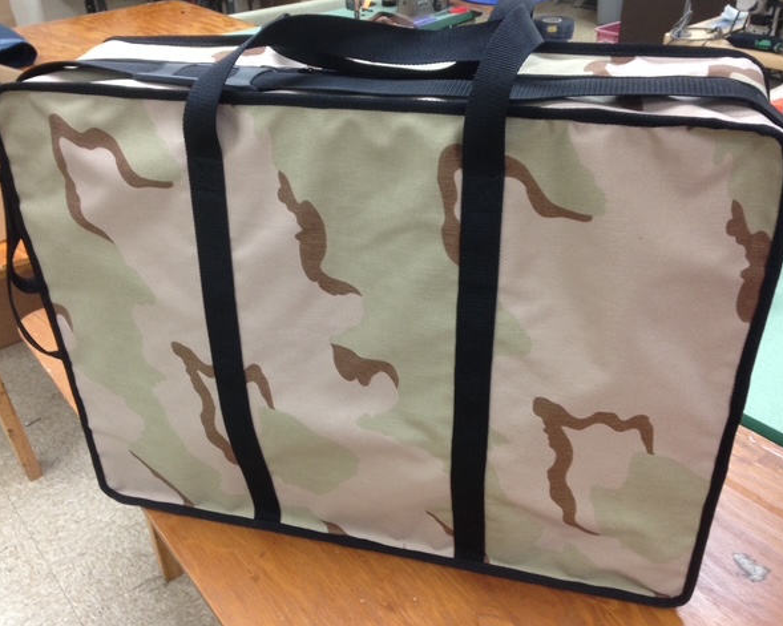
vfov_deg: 42.2
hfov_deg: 51.5
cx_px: 371
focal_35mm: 35
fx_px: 811
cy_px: 308
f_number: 2.4
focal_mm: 4.12
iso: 125
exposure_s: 1/20
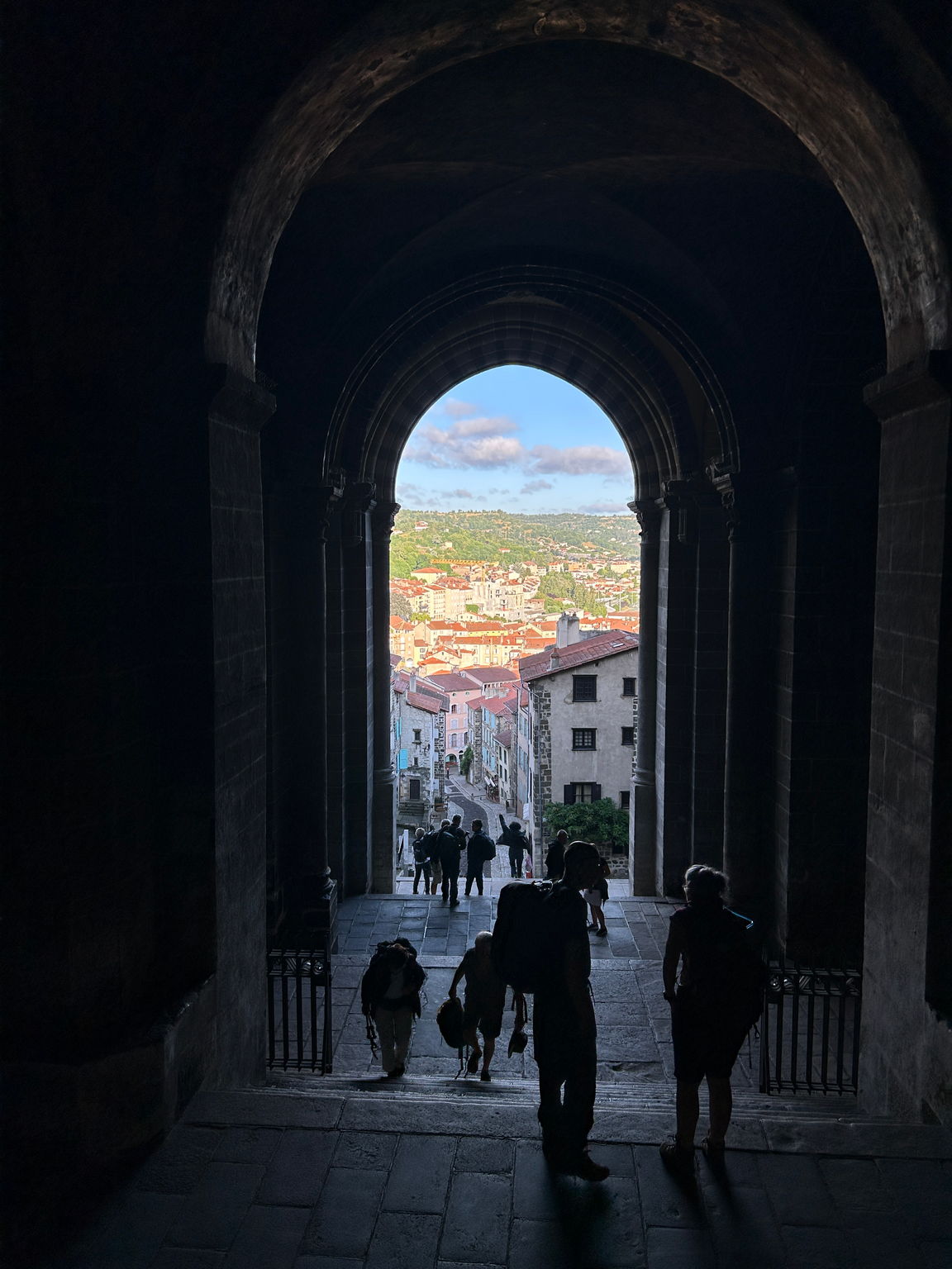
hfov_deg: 53.1
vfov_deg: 67.3
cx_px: 476
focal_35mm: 26
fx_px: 953
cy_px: 634
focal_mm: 5.7
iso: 50
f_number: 1.5
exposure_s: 1/1124
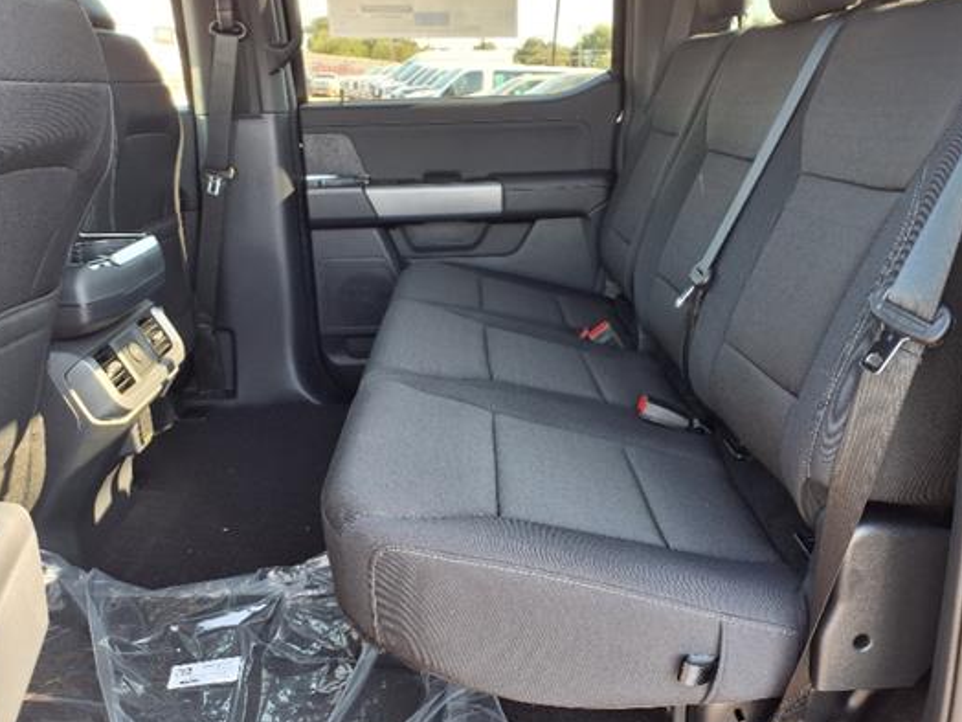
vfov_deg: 42.9
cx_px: 532
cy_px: 389
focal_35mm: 33
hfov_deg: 55.2
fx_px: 917
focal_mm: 3.58
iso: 40
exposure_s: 1/60.2
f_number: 1.9
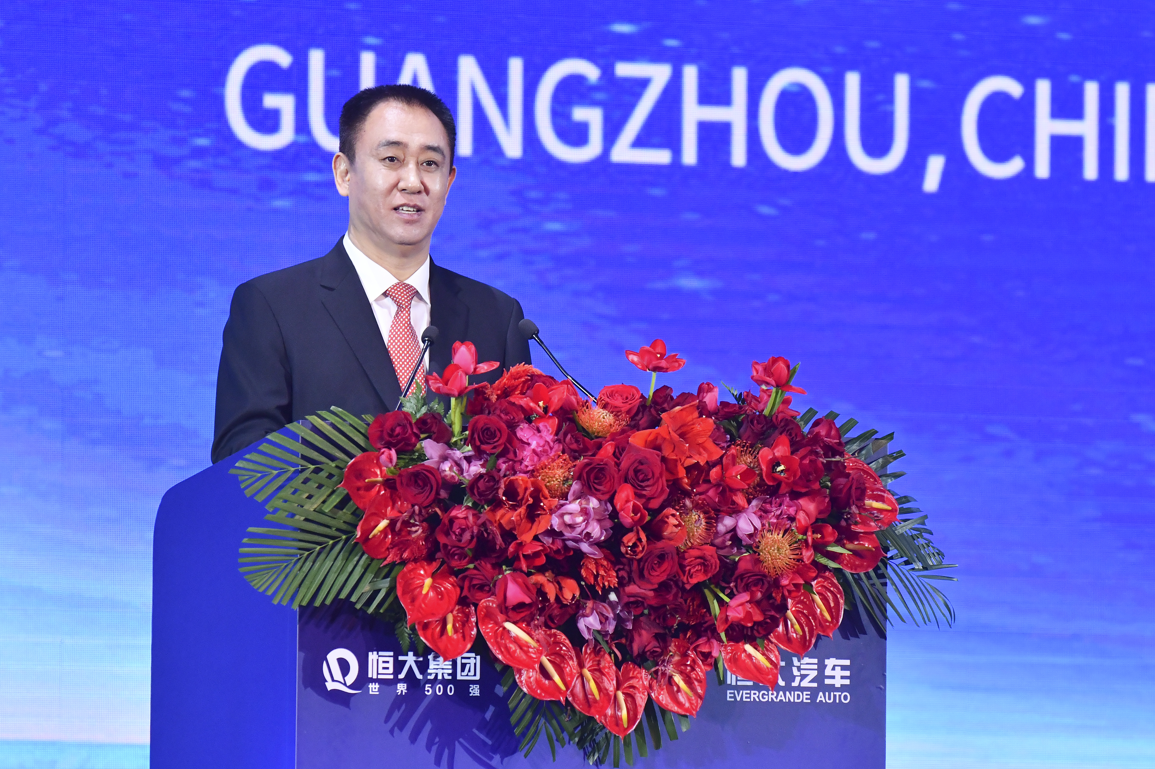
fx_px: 8177
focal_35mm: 255
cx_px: 578
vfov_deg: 5.4
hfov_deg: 8.1
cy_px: 384
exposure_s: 1/320
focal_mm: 170
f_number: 5
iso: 1250
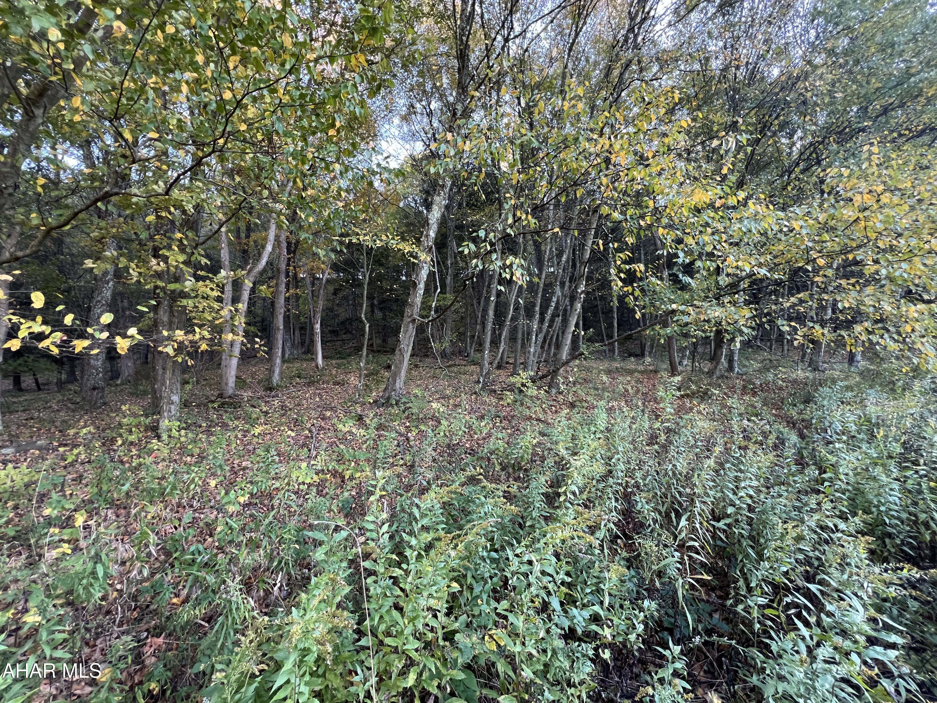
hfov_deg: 106.2
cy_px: 352
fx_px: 352
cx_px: 468
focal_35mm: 13
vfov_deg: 89.9
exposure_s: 1/99
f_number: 1.8
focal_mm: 1.57
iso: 200
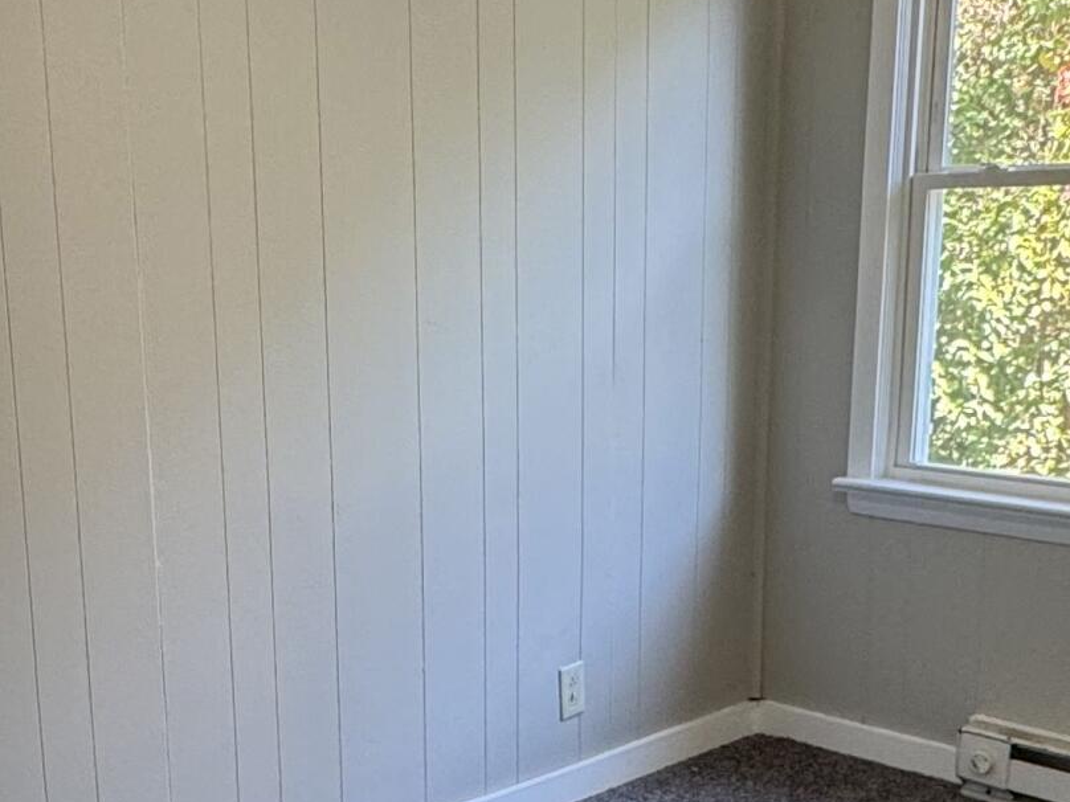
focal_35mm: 52
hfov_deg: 36.3
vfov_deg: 27.7
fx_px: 1607
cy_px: 582
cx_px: 323
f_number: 2.2
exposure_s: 1/60
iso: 160
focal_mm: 2.22
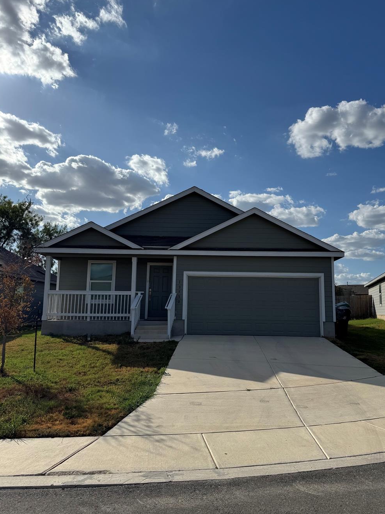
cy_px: 254
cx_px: 222
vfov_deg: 63.5
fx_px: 415
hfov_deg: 49.5
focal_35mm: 28
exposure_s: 1/9009
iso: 80
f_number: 1.78
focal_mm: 6.76
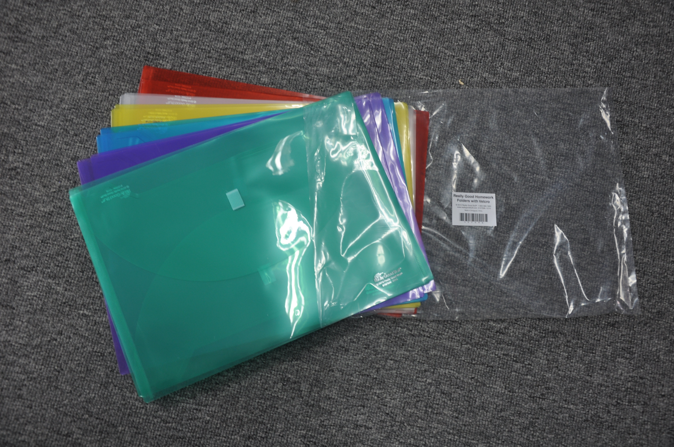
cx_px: 337
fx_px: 701
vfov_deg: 35.4
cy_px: 224
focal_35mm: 38
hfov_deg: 51.3
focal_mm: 25
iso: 250
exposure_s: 1/6
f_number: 4
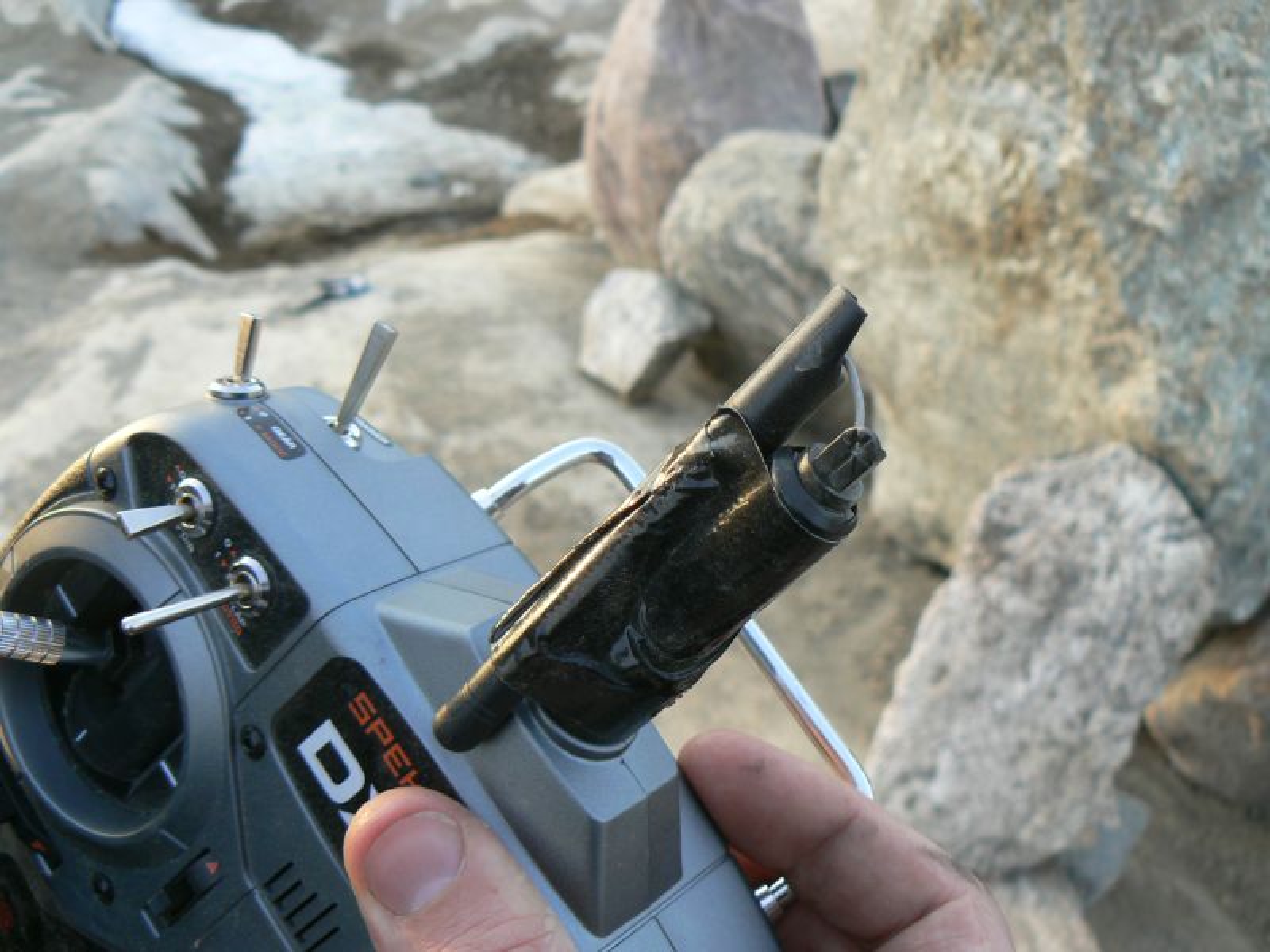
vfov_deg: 39.7
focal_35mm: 36
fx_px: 1321
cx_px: 635
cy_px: 476
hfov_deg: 51.4
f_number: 3.2
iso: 80
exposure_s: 1/50
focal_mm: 6
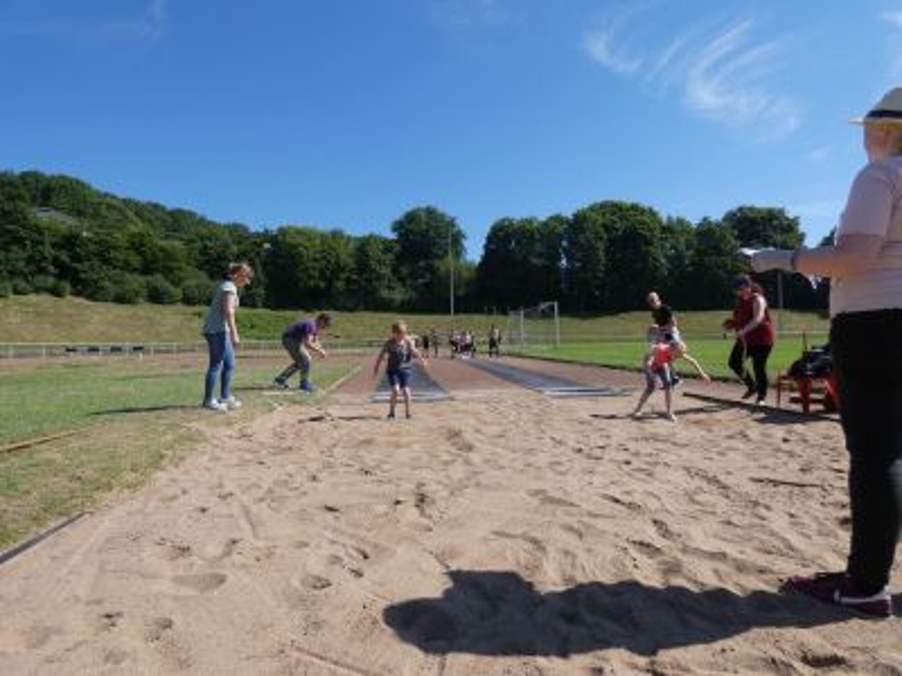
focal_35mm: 20
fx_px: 521
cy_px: 338
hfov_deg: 81.7
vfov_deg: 66.0
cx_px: 451
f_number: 3.5
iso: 80
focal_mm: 3.6
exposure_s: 1/1000
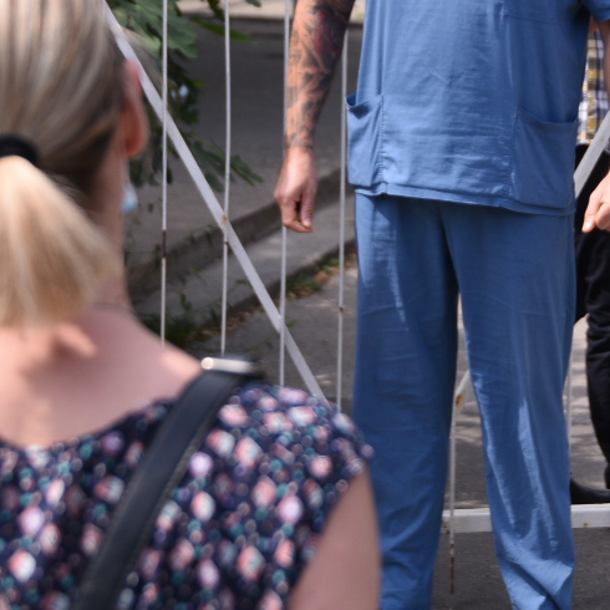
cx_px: 493
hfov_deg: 12.9
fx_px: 2691
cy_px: -19
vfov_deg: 12.7
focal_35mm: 135
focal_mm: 48
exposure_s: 1/800
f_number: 4
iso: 160
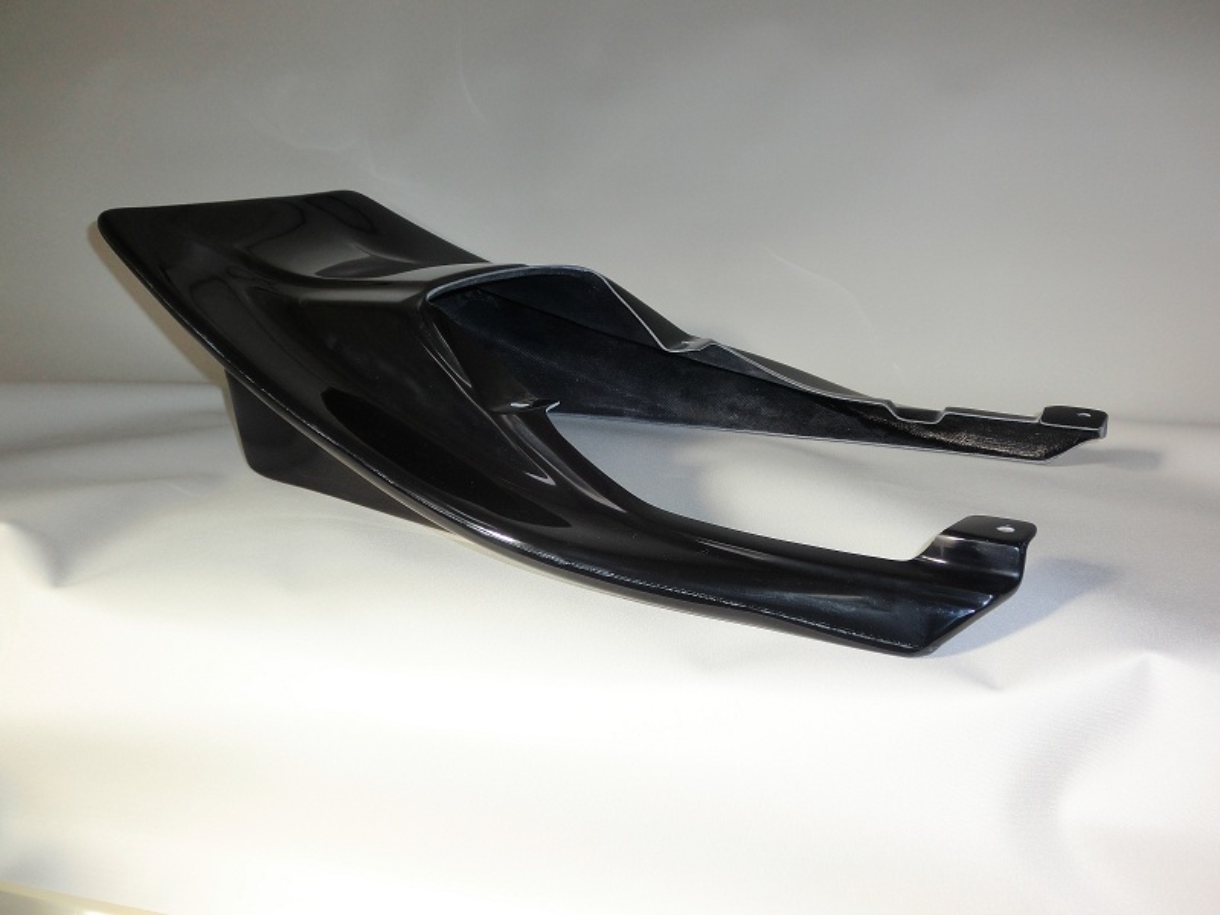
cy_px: 458
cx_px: 610
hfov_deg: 63.4
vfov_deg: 49.7
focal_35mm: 28
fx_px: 987
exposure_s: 1/125
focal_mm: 5
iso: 100
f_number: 3
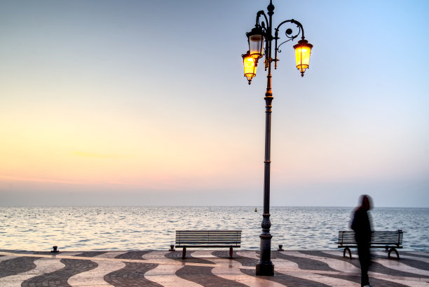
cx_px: 214
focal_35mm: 35
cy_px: 144
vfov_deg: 37.9
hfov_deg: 54.4
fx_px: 417
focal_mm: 35
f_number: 8
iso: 200
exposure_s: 1/25
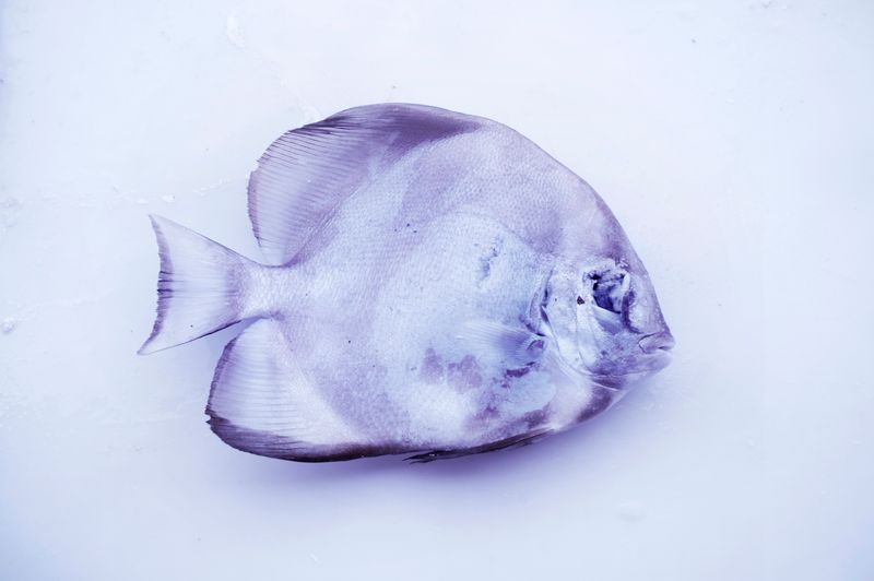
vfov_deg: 37.8
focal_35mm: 35
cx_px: 437
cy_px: 290
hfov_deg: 54.5
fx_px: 849
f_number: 5.6
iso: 200
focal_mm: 35
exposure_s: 1/250
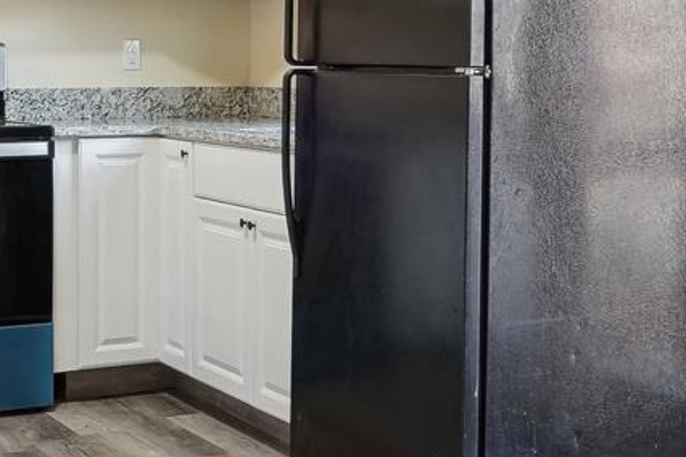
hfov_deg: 26.3
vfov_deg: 17.5
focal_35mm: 77
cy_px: 81
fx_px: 1467
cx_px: 420
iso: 800
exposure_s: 1/60
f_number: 8
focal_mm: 16
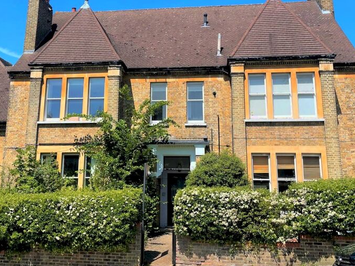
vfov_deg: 51.3
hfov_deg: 65.3
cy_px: 137
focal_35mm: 27
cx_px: 183
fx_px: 277
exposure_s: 1/2786
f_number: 1.6
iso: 32
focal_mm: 5.1
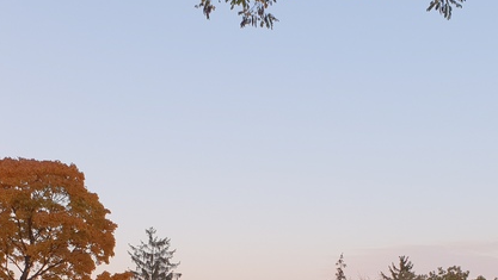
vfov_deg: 19.6
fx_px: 766
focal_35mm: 58
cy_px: 331
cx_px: 253
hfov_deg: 36.0
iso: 50
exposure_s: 1/100
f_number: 2.4
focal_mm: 4.3
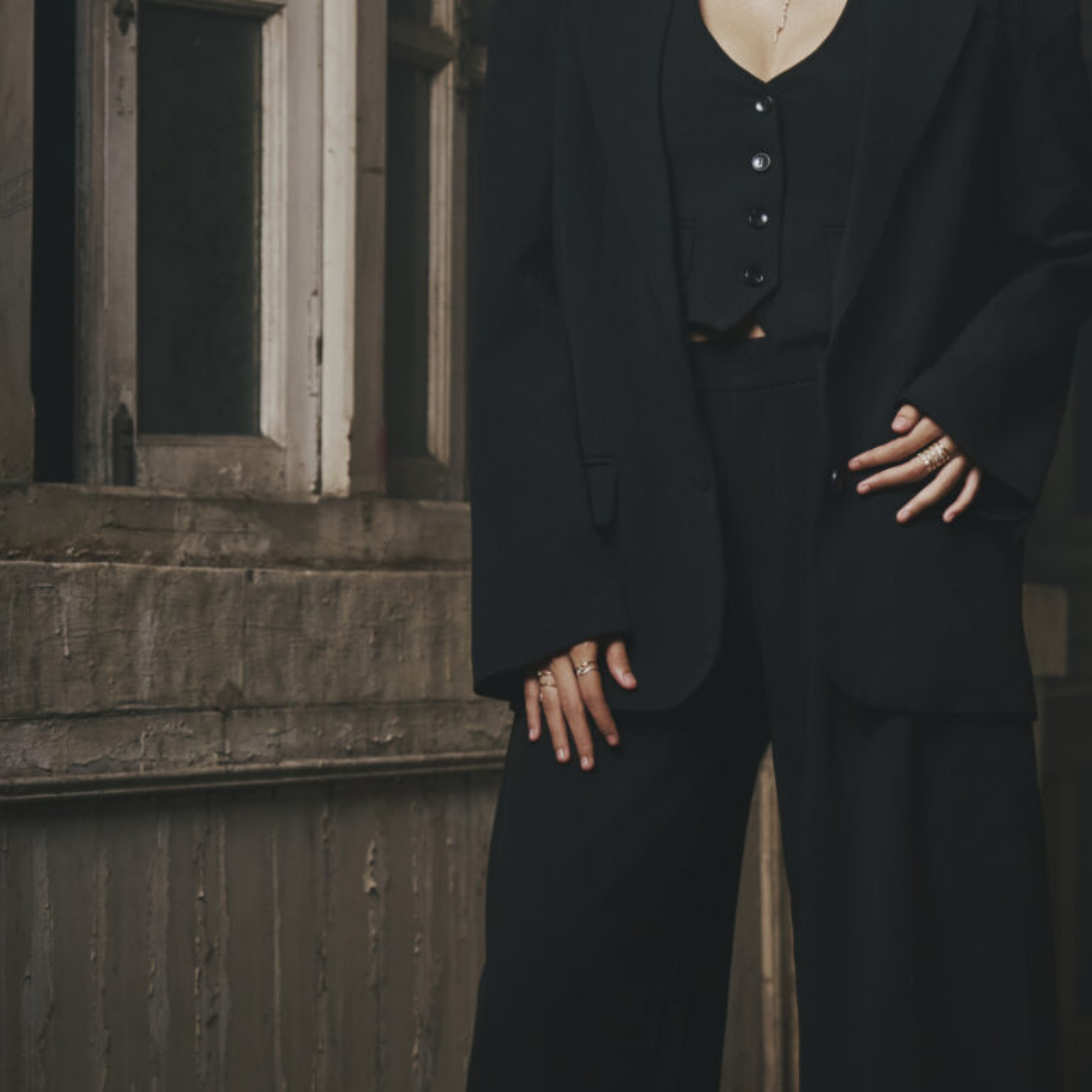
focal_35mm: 132
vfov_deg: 13.2
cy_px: 395
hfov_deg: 13.1
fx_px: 4711
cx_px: 969
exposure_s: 1/320
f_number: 2.8
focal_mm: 47
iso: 640
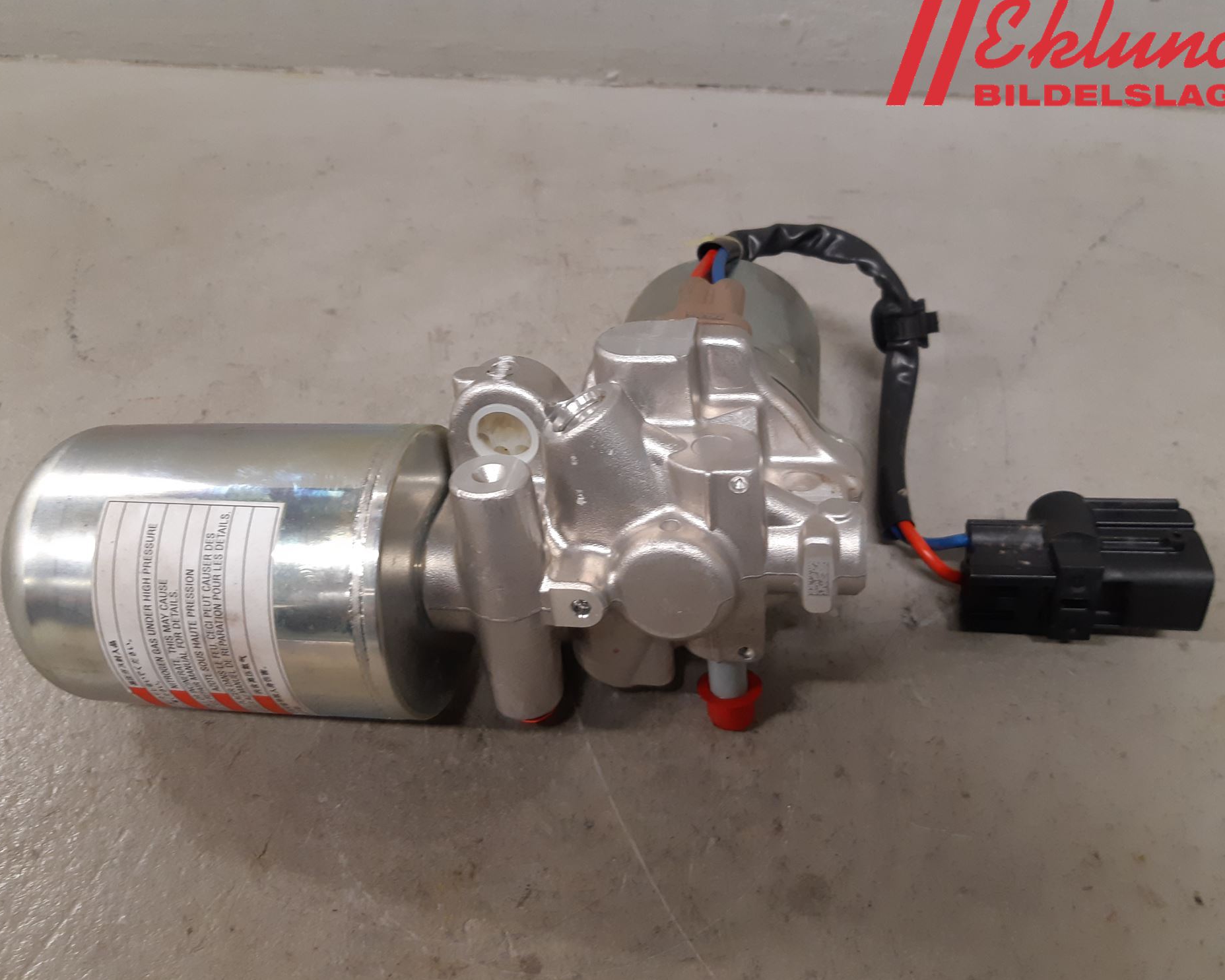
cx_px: 615
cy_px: 501
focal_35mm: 28
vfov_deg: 51.5
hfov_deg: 62.2
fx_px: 1015
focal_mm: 3.93
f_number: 1.7
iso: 160
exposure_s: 1/50
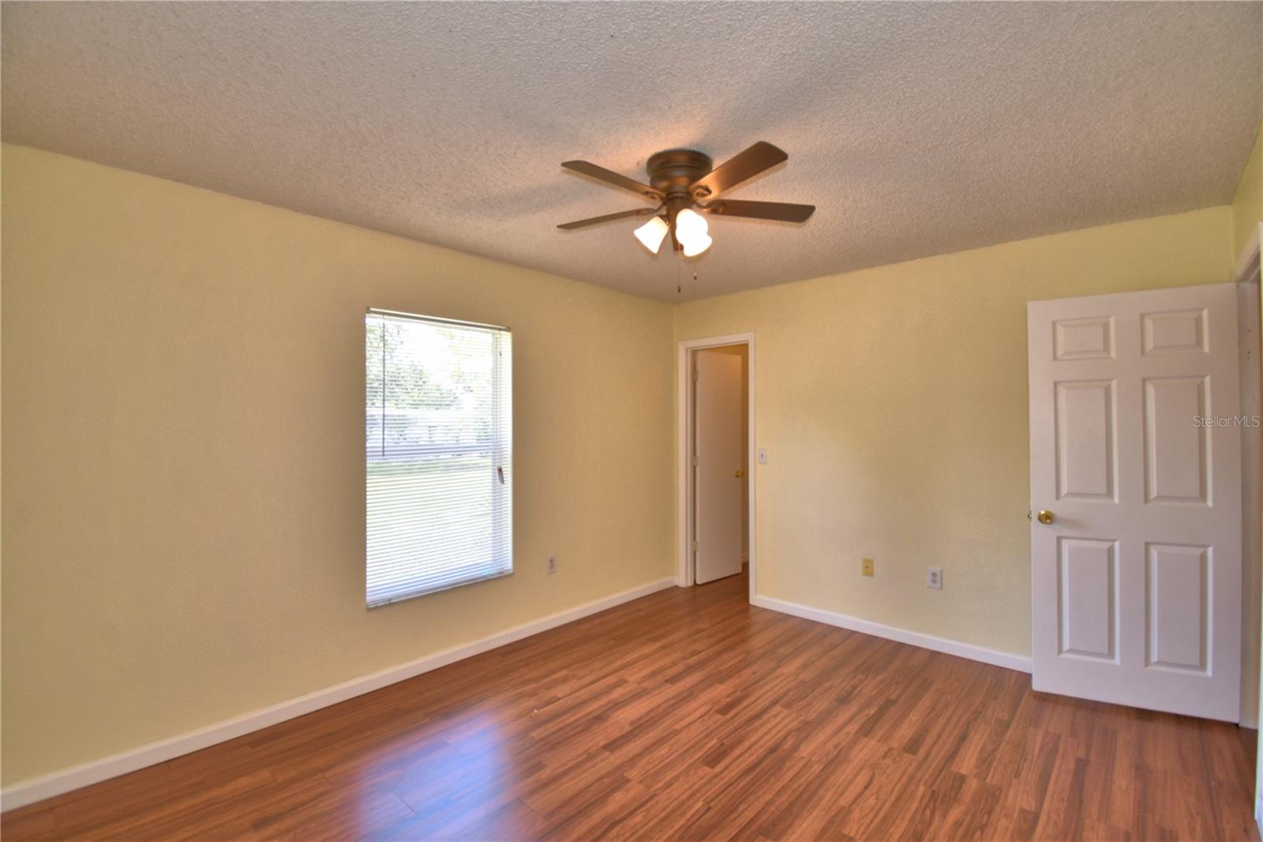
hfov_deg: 100.4
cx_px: 632
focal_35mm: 15
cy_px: 421
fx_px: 526
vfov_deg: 77.3
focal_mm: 10
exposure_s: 1/60
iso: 160
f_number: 4.5
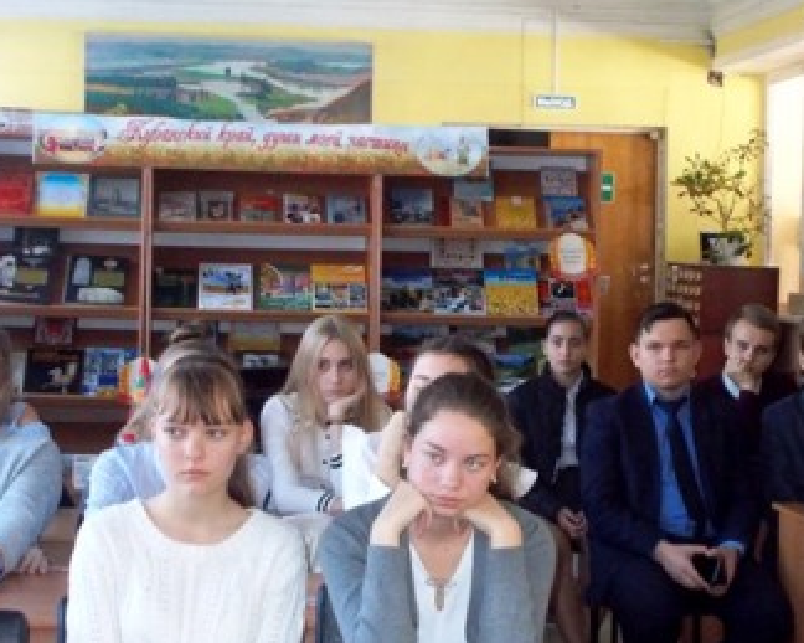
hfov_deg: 21.5
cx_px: 501
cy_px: 355
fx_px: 2117
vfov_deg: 17.3
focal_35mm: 89
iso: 800
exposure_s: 1/60
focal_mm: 11.8
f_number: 5.3
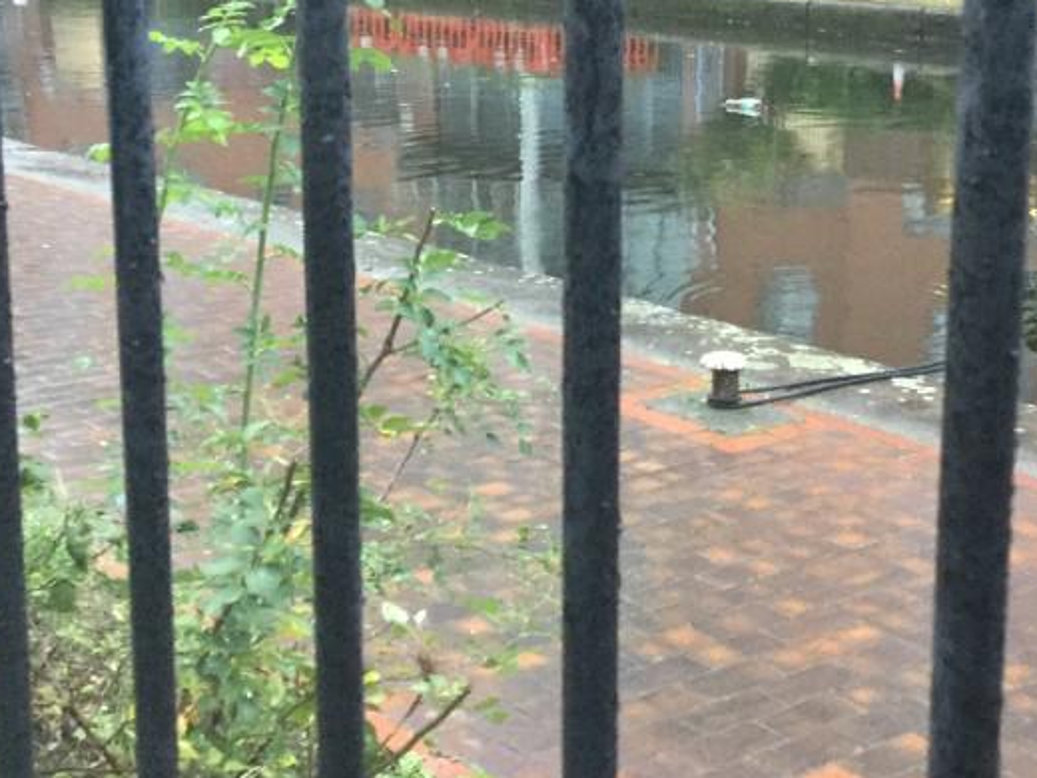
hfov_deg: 31.6
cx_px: 582
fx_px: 1827
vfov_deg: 23.9
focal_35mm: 61
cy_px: 239
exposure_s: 1/33
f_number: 2.4
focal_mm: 3.3
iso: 160
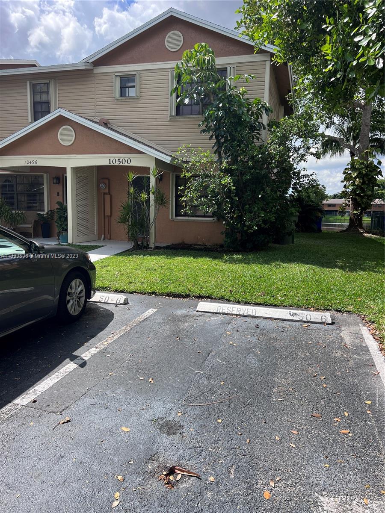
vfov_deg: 67.3
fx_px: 386
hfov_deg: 53.1
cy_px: 256
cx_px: 192
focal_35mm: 26
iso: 50
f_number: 1.5
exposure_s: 1/2571
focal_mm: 5.7
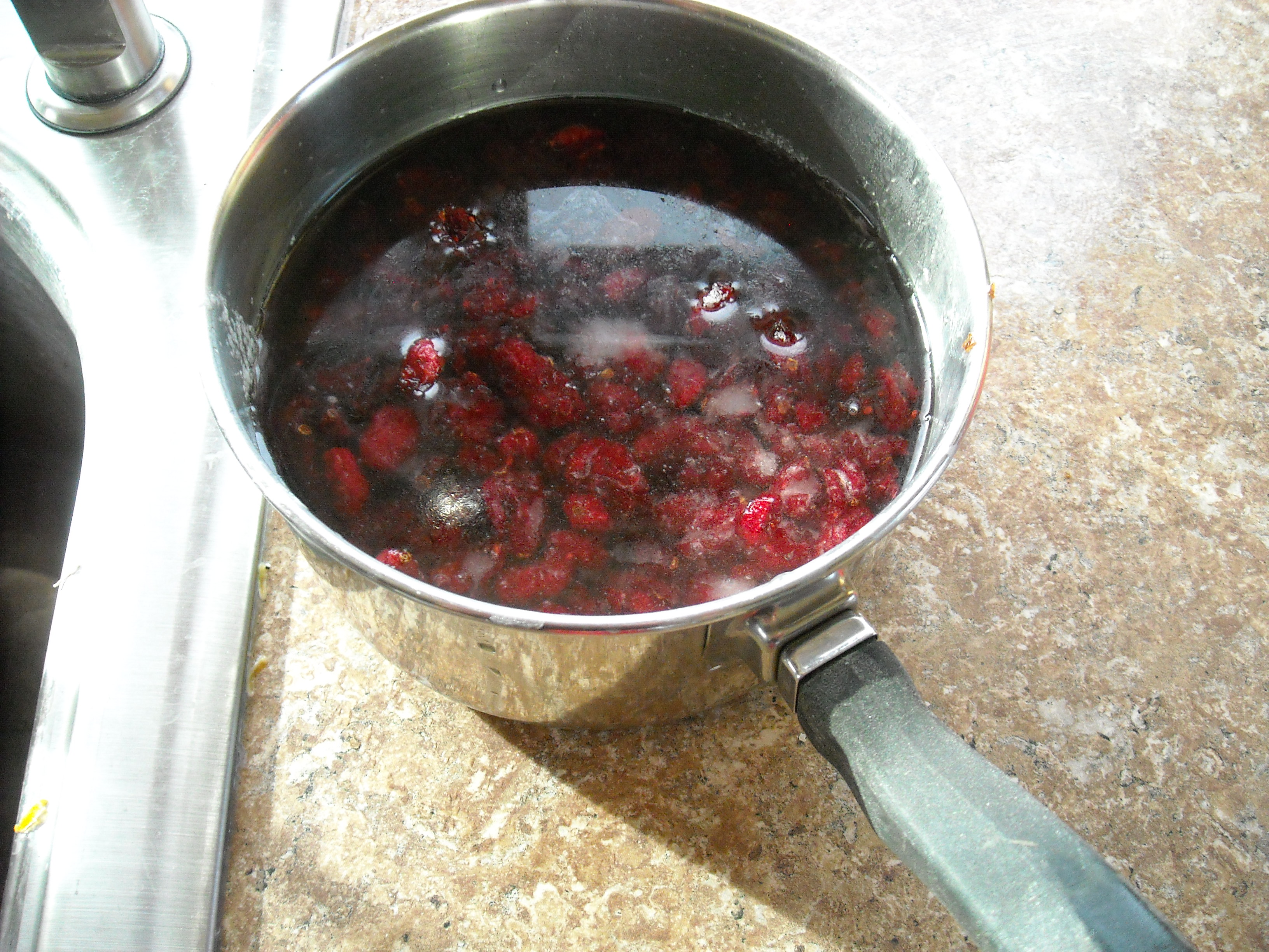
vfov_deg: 40.7
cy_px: 476
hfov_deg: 52.6
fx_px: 1283
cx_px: 634
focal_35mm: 35
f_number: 2.8
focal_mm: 5.7
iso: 496
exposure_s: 1/201
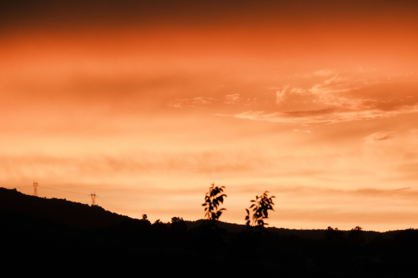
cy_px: 139
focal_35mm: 345
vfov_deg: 4.0
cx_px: 209
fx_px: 4006
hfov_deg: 6.0
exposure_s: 1/125
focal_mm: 230
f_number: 6.7
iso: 1000
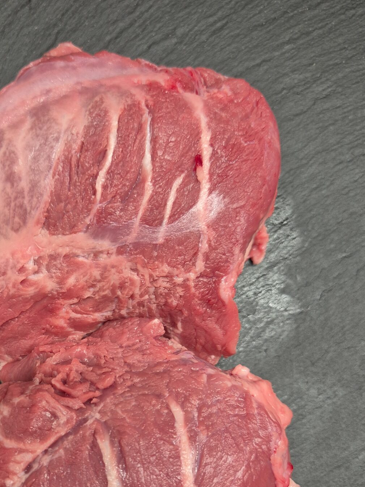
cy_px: 344
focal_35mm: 35
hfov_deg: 40.0
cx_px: 110
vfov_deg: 51.1
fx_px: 492
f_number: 1.8
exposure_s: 1/100
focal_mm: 5.4
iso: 200
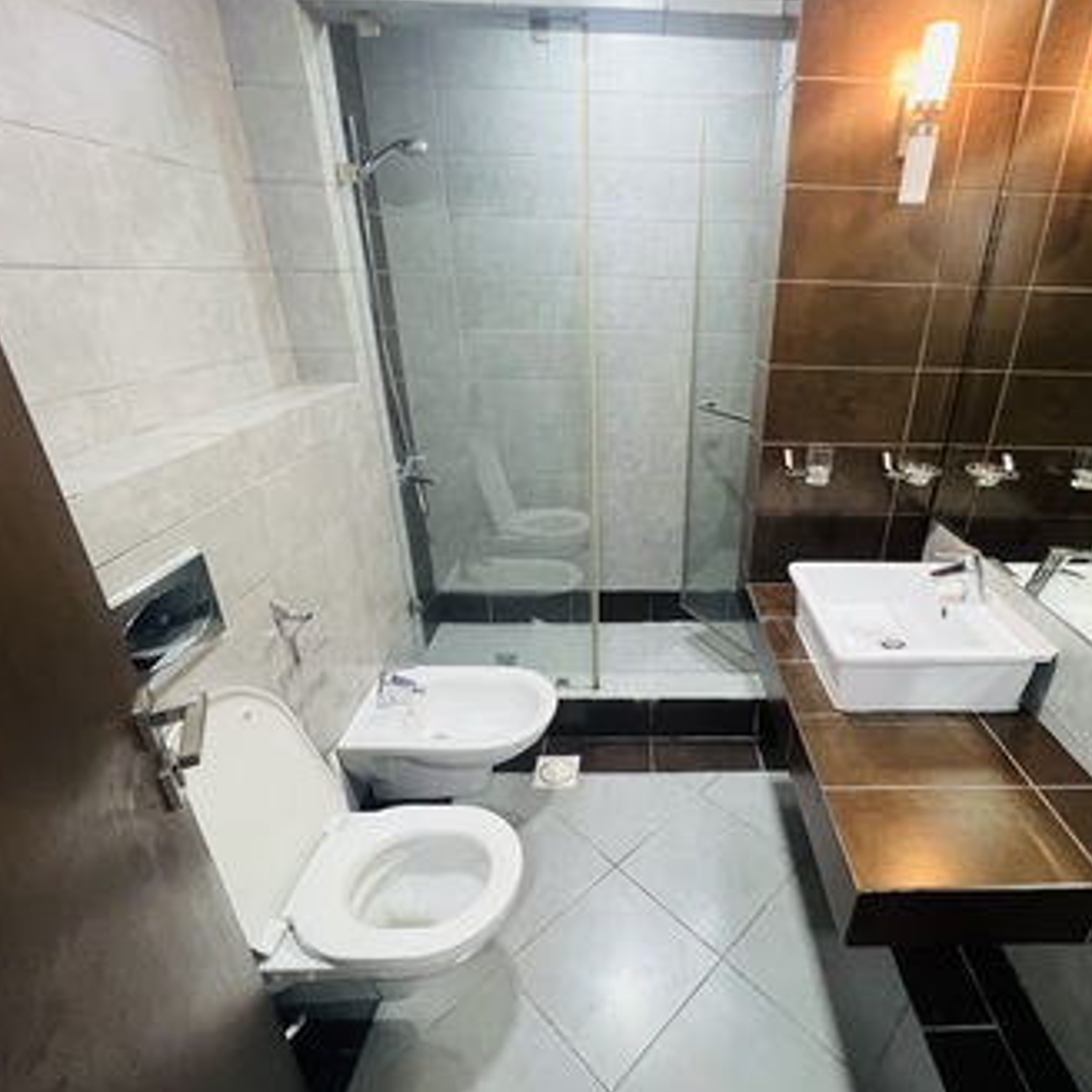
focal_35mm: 16
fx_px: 571
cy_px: 554
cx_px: 658
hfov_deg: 86.3
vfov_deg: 87.4
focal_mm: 1.57
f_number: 1.8
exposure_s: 1/50
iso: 400
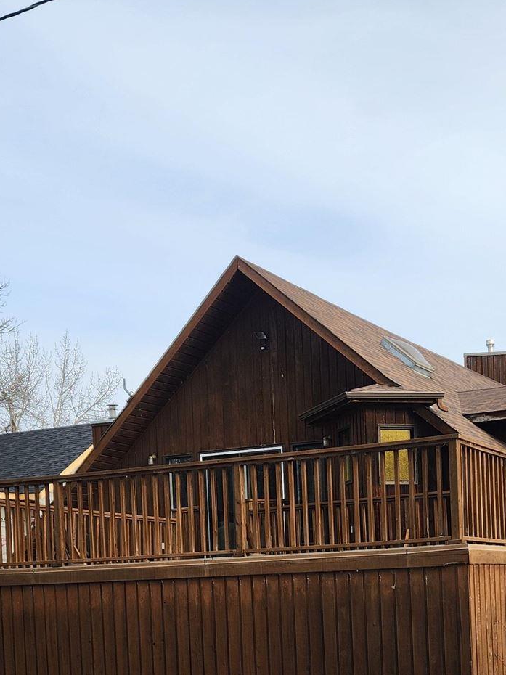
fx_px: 1111
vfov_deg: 32.0
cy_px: 621
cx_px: 344
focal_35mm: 57
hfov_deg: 25.5
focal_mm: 5.4
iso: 20
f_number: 1.8
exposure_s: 1/724
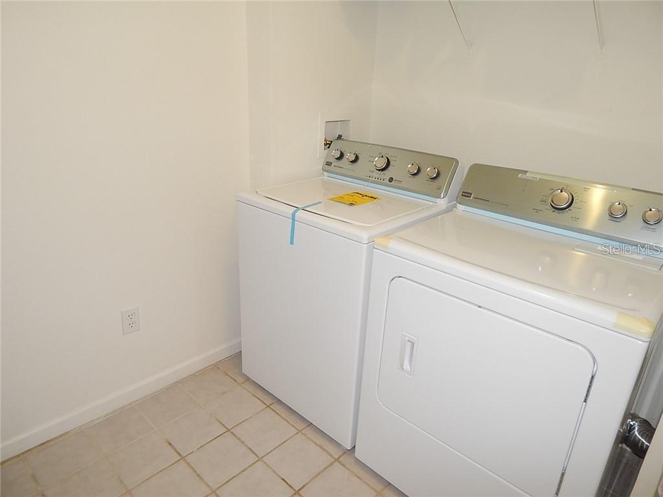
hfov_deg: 73.9
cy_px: 248
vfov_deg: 58.9
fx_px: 441
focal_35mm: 23
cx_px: 332
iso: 200
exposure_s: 1/30
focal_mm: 4
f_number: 3
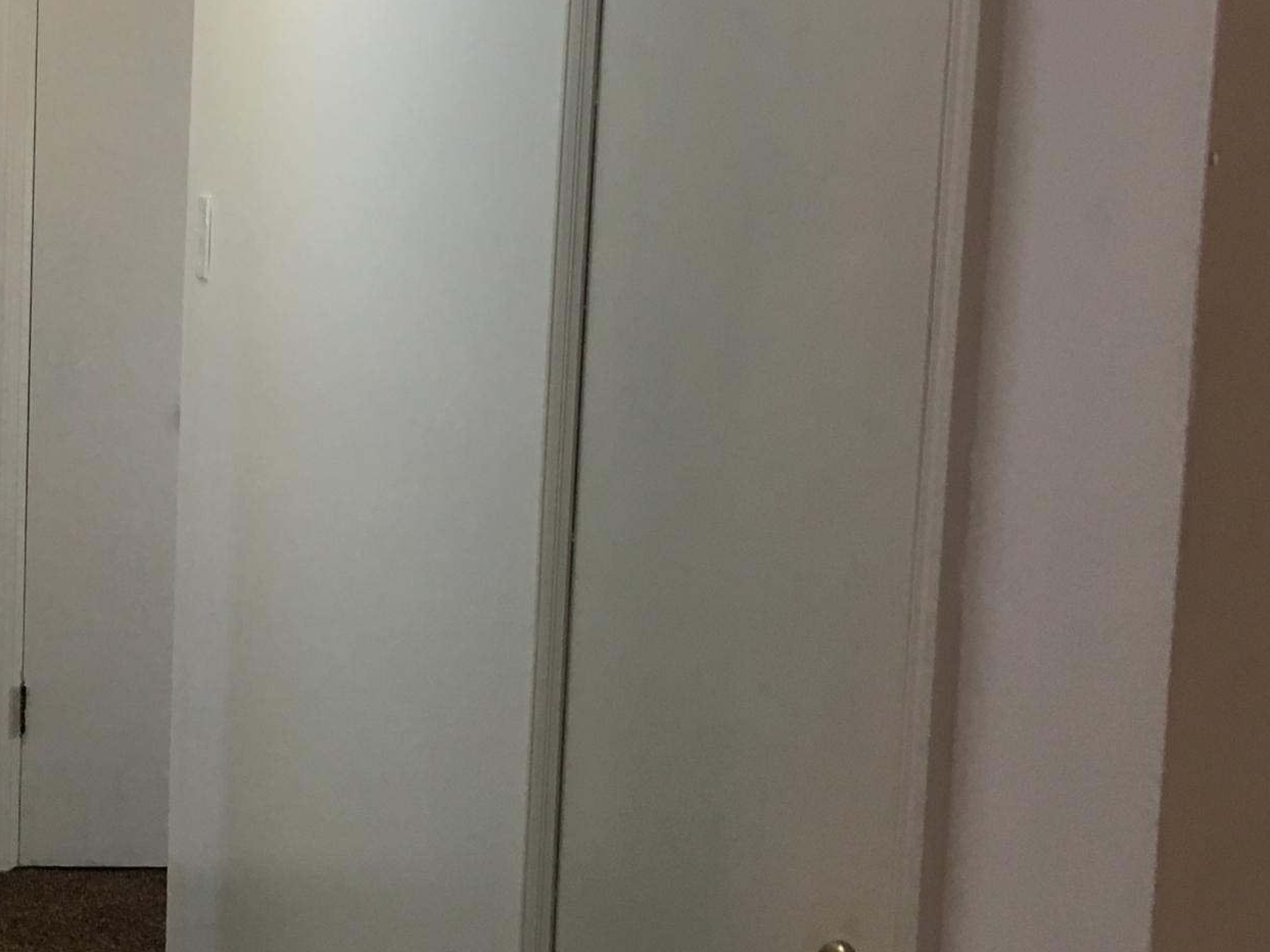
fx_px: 2568
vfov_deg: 21.0
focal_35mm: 70
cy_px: 420
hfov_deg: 25.8
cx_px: -114
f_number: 2.2
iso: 80
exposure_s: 1/30
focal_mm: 4.15
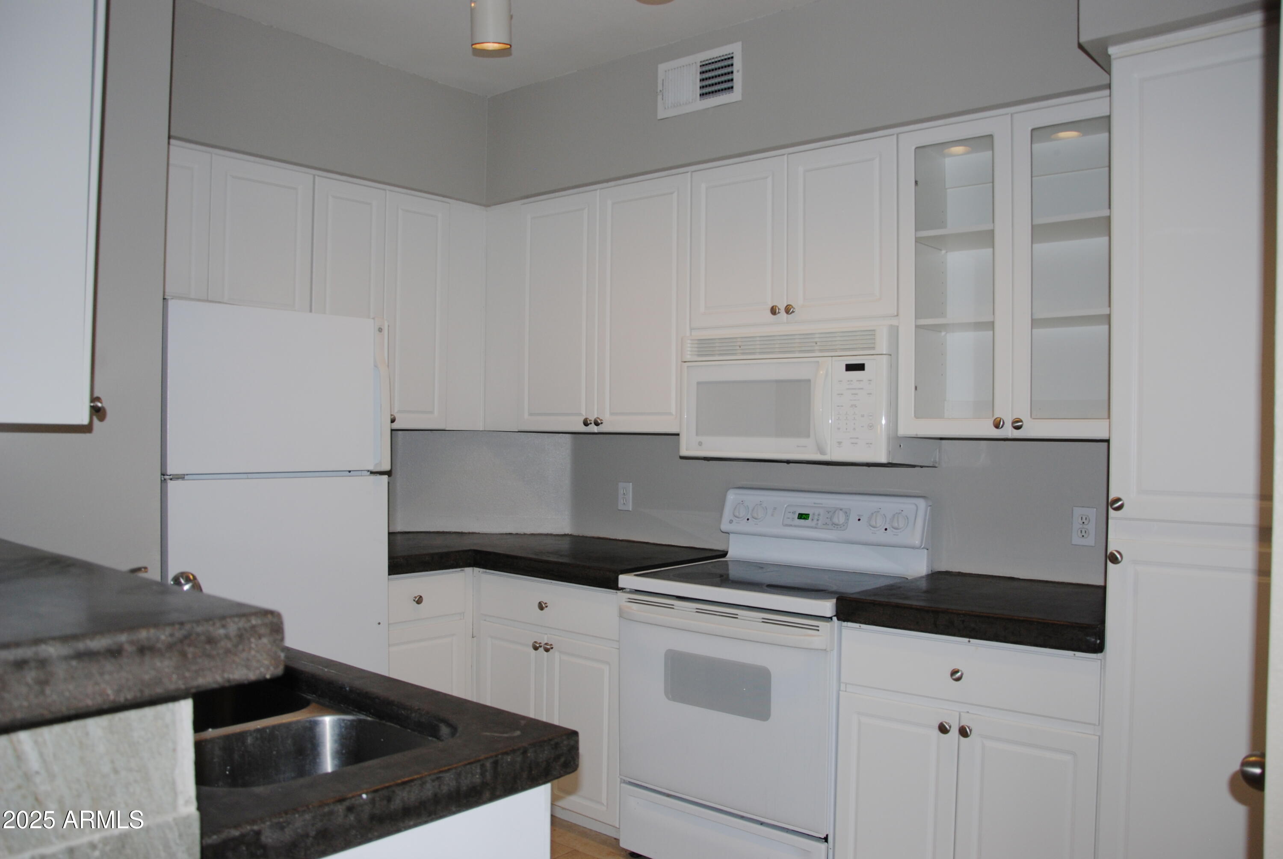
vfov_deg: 48.0
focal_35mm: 27
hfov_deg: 67.3
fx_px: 963
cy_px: 430
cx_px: 642
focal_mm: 18
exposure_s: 1/60
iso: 200
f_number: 3.5
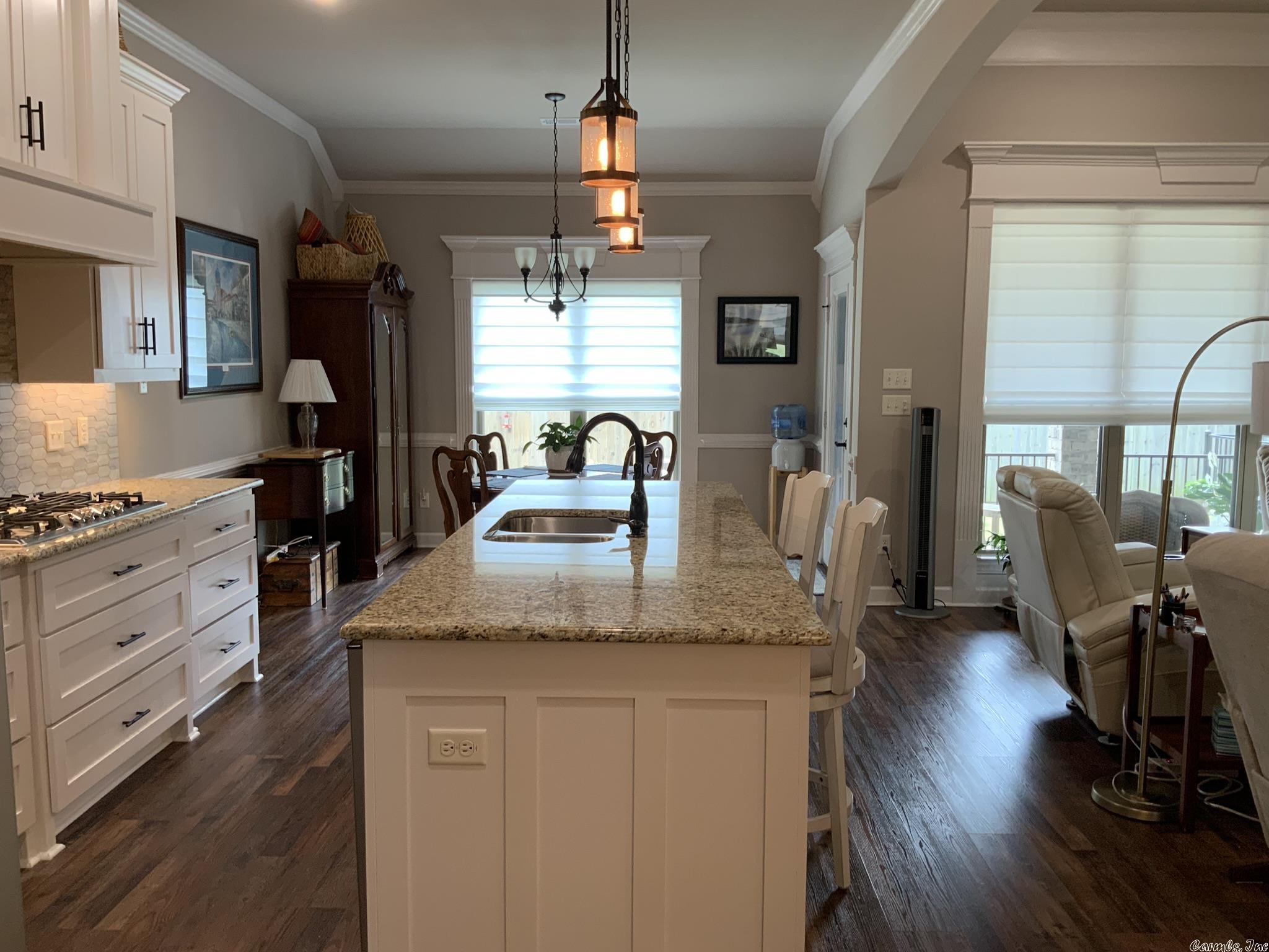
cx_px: 634
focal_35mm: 29
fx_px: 1063
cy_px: 476
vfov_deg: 48.2
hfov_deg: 61.7
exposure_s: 1/60
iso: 64
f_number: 1.8
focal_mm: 3
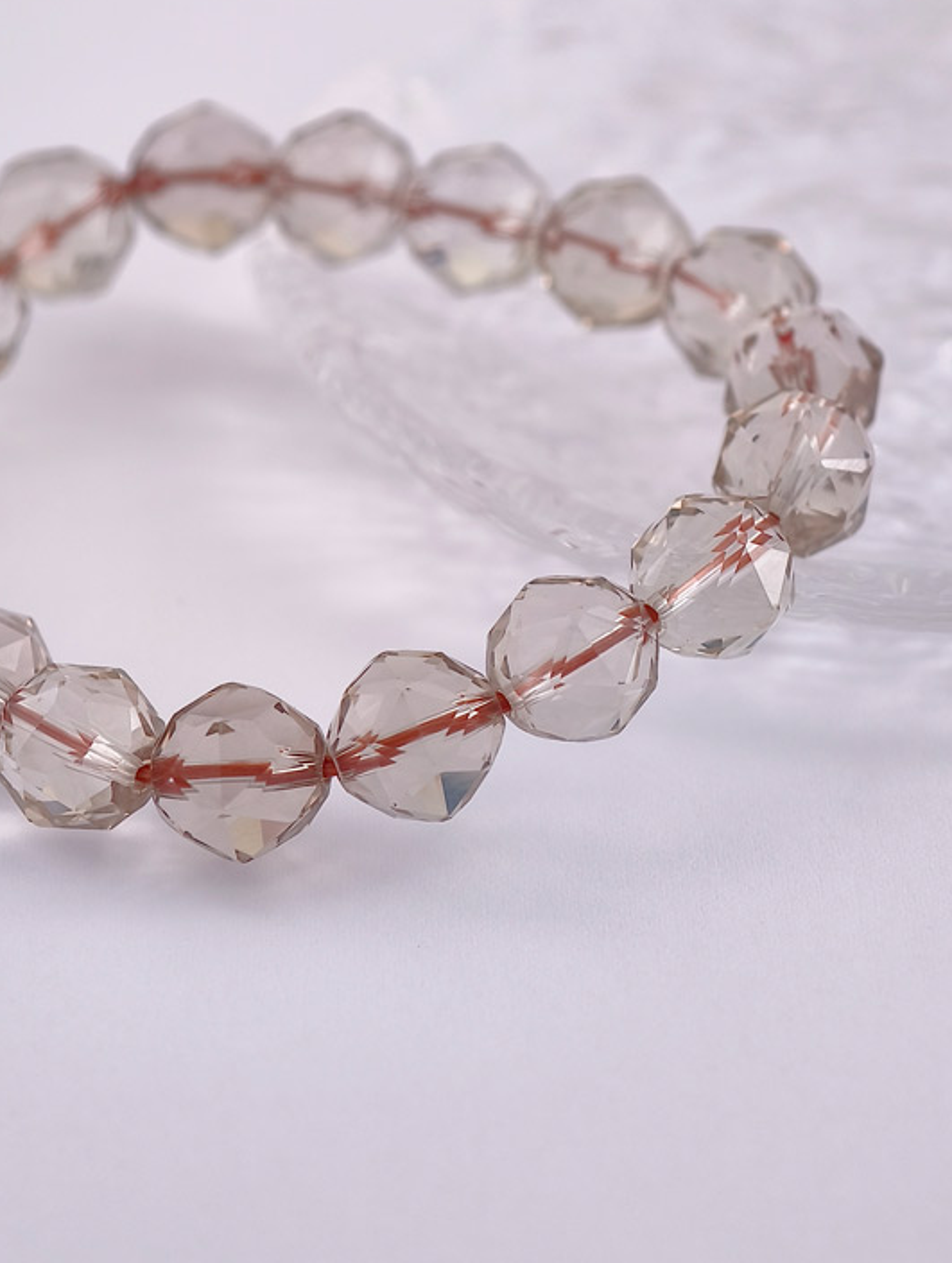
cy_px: 418
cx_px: 427
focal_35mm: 139
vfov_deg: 14.1
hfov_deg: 10.7
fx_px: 5083
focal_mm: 22.48
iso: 125
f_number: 2.67
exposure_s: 1/160
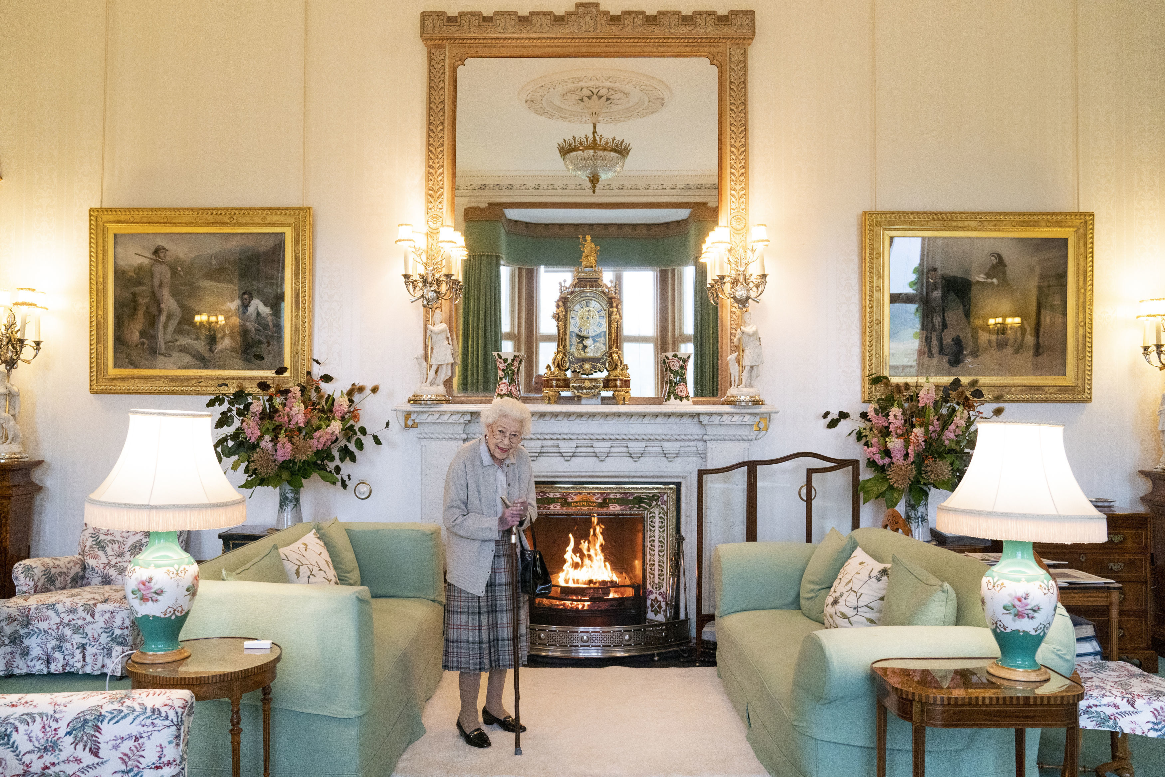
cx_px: 582
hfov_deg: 65.5
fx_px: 906
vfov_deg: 46.4
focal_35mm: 28
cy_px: 388
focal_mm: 28
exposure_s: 1/250
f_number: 4
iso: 4000
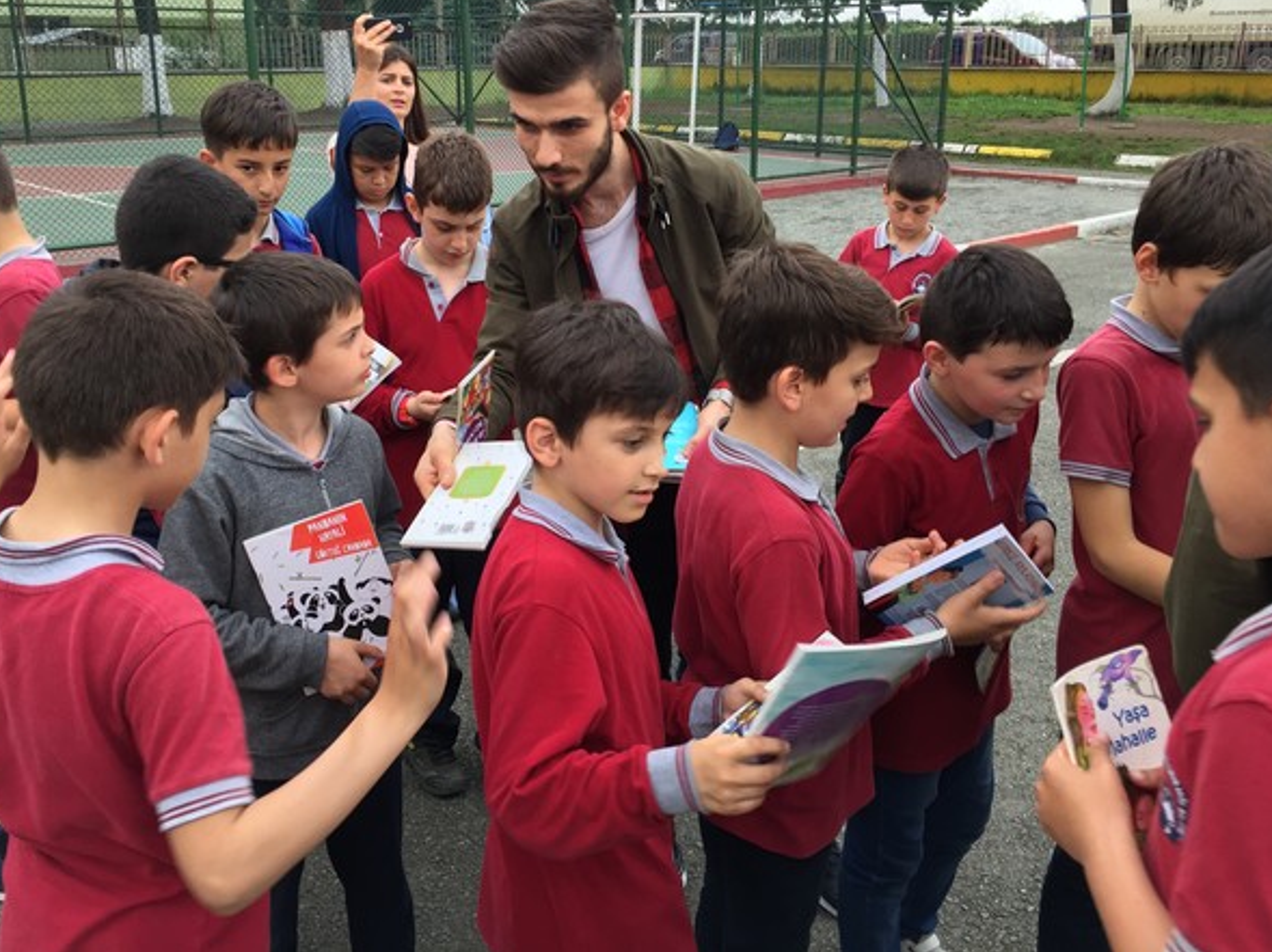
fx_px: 1212
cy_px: 414
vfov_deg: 42.8
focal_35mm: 33
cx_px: 587
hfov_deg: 55.3
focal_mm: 4.15
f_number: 2.2
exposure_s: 1/100
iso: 40
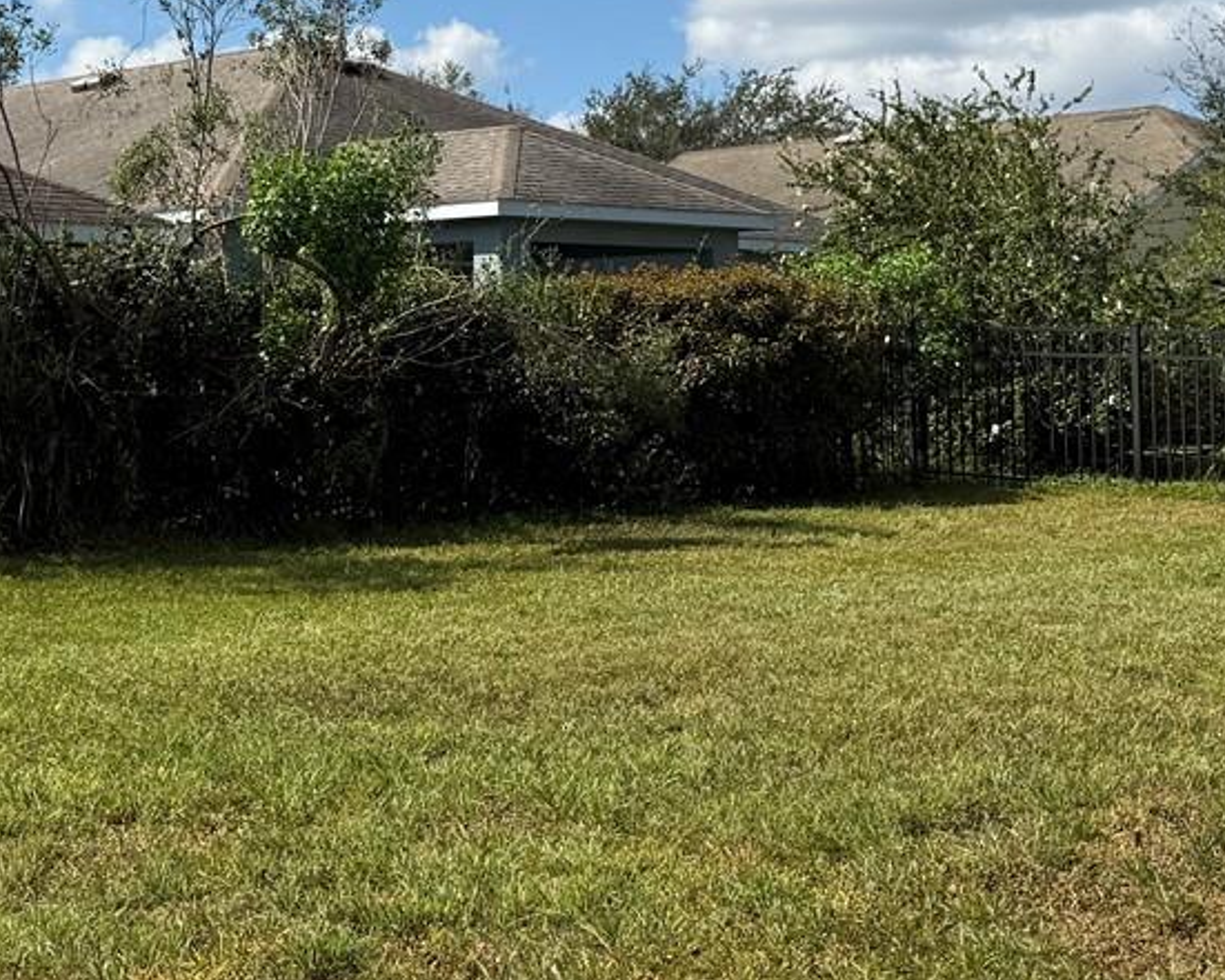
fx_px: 2466
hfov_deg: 27.9
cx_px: 667
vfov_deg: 22.4
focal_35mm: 68
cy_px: 307
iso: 80
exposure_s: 1/5714
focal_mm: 6.76
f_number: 1.78
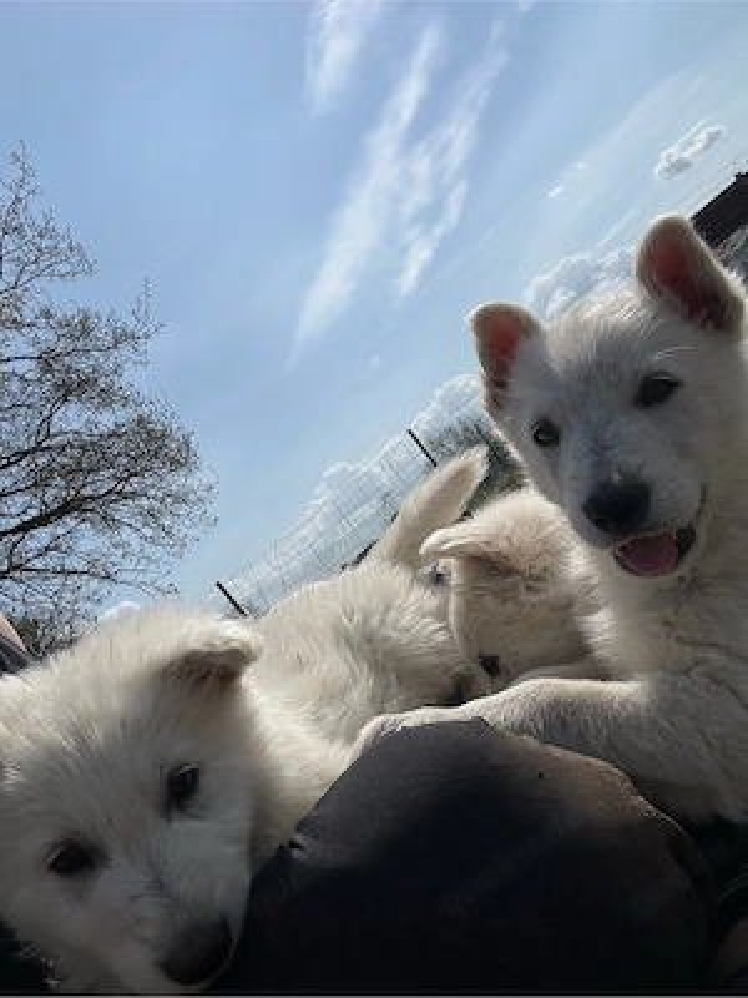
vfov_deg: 60.0
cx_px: 374
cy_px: 499
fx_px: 864
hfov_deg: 46.8
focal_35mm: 30
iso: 32
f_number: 1.9
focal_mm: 2.69
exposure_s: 1/4854
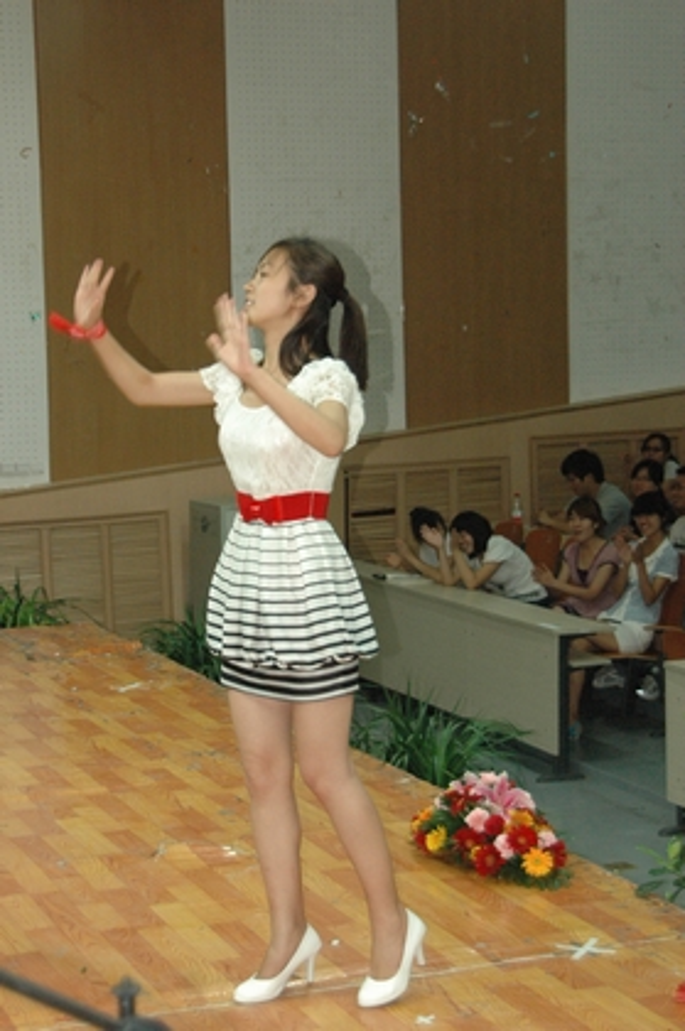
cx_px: 342
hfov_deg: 18.9
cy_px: 516
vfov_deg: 28.1
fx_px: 2060
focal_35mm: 72
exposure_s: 1/125
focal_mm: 48
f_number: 5
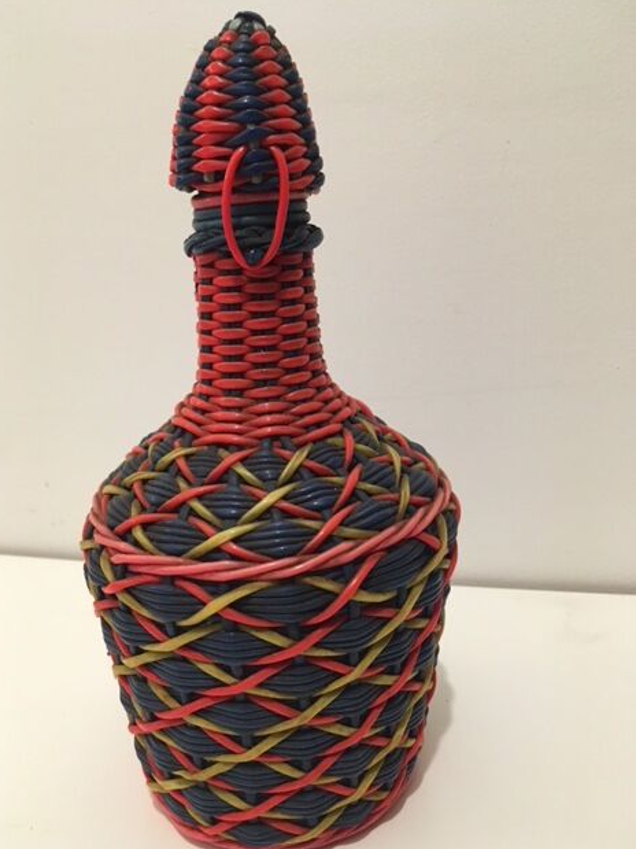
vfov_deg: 60.0
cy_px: 435
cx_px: 313
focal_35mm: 30
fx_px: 735
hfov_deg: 46.8
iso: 200
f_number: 2.2
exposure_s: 1/25
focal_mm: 4.15
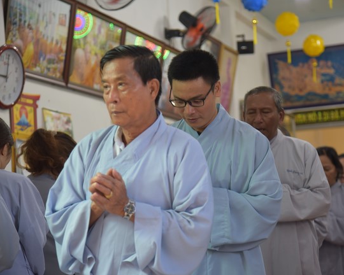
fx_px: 1059
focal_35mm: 104
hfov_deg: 18.5
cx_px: 186
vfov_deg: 14.8
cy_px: 138
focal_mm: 92
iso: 800
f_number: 4
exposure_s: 1/160
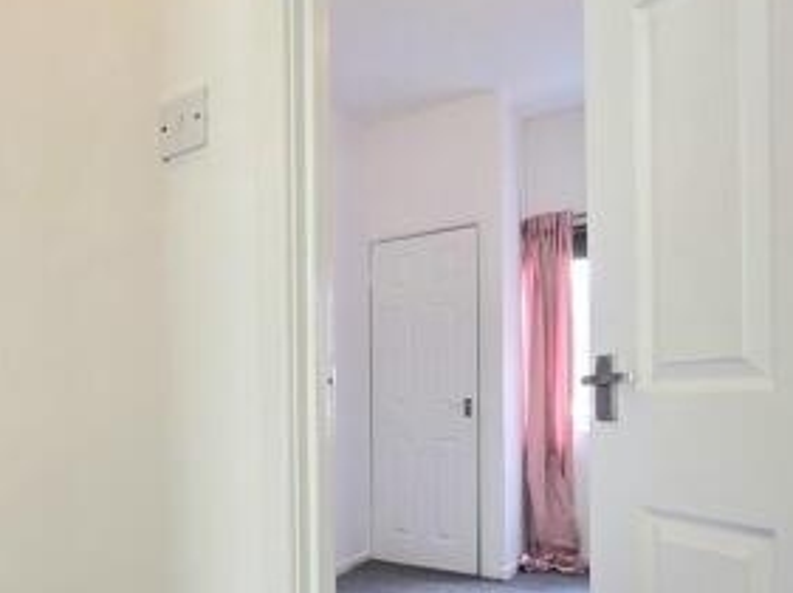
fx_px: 618
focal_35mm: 27
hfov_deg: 58.4
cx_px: 120
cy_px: 400
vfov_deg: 50.3
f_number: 2.2
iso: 80
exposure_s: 1/50.3
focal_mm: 2.2
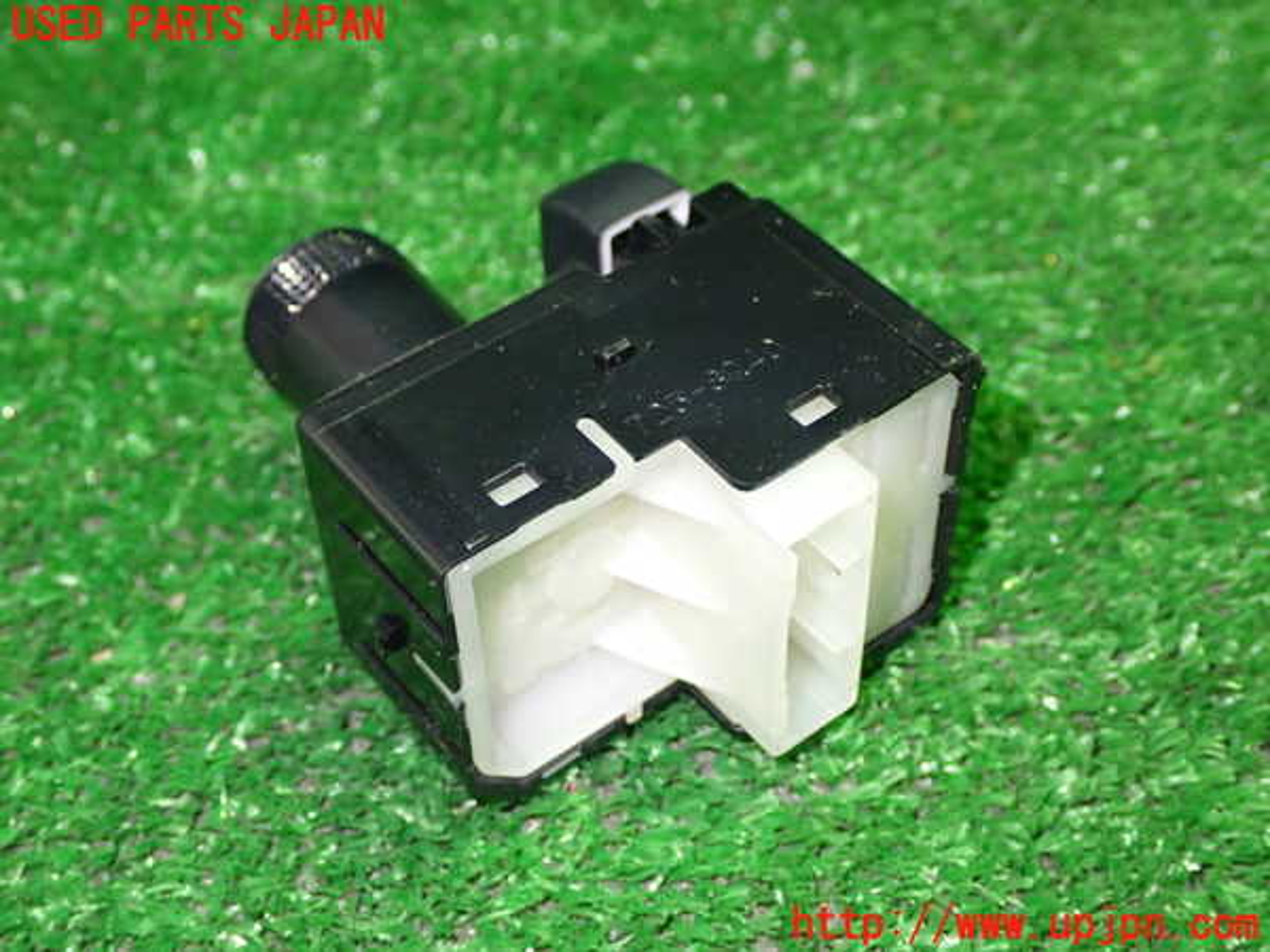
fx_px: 1834
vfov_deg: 29.1
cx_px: 635
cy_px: 476
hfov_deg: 38.2
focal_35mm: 50
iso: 800
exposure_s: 1/25
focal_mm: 9.01
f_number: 3.2
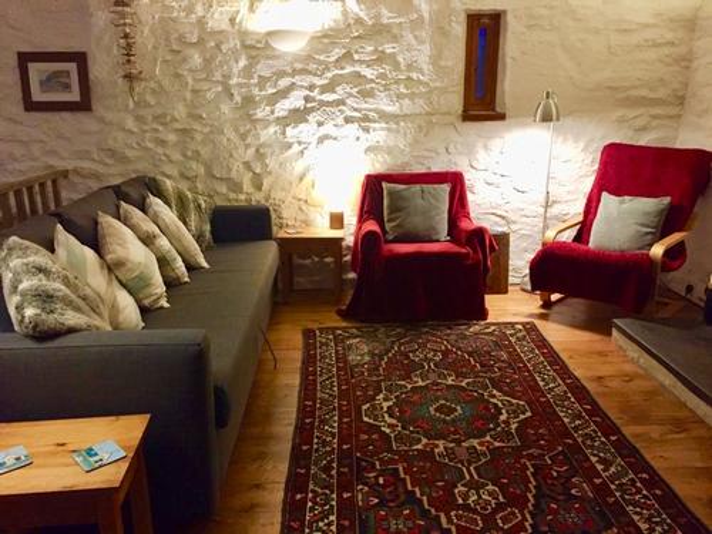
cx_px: 356
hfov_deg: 61.7
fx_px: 596
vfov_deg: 48.2
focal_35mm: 29
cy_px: 267
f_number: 2.2
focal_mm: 4.15
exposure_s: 1/33
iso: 320
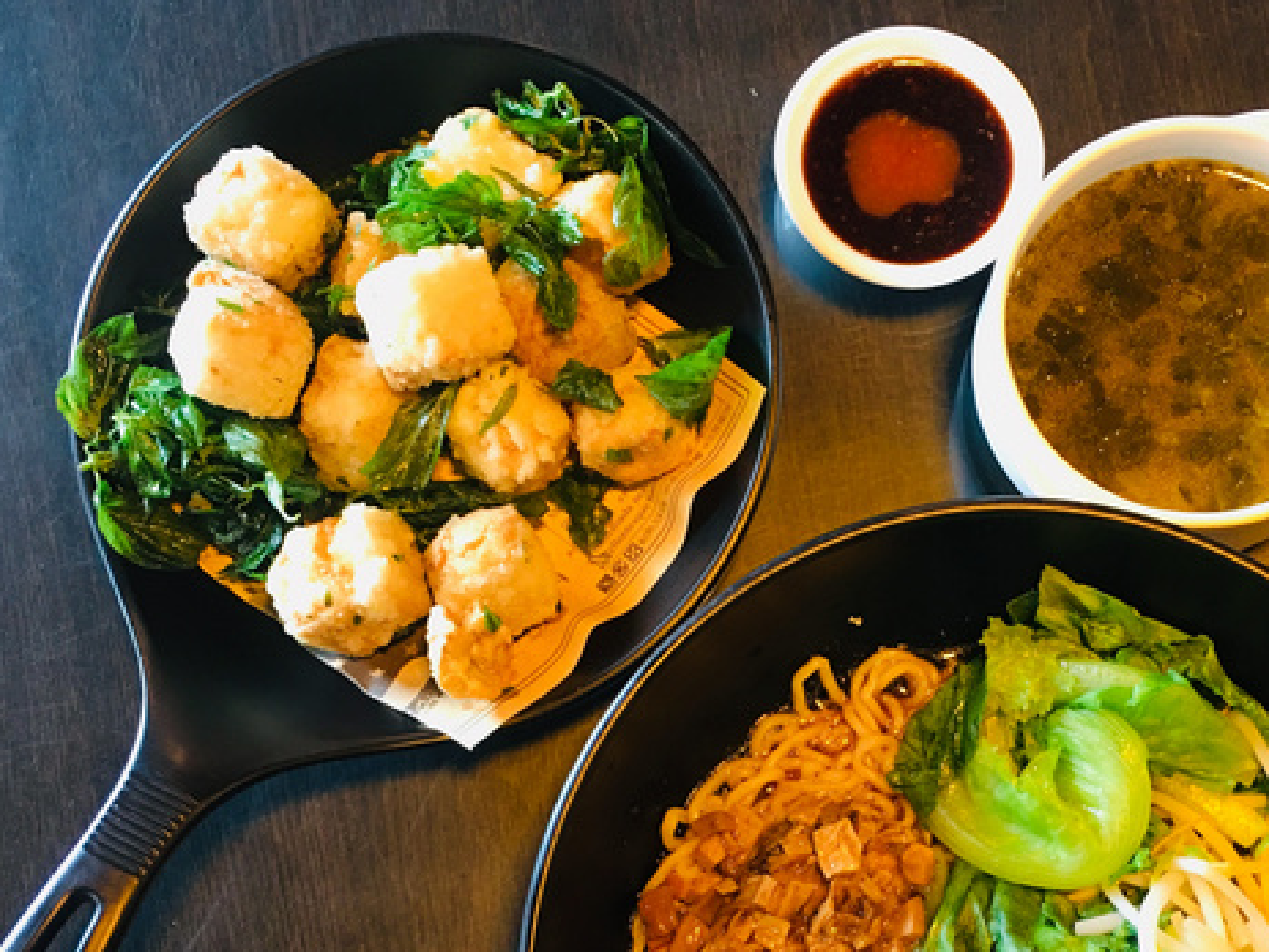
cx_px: 823
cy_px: 733
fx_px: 1833
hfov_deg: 37.9
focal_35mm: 50
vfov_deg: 28.6
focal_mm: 4.15
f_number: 2.2
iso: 50
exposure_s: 1/15
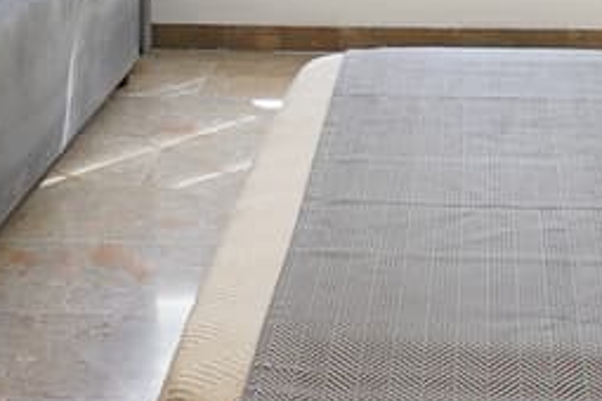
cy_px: -328
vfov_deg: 12.3
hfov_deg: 19.9
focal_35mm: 102
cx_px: 406
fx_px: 1706
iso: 125
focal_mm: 13
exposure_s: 1/25
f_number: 5
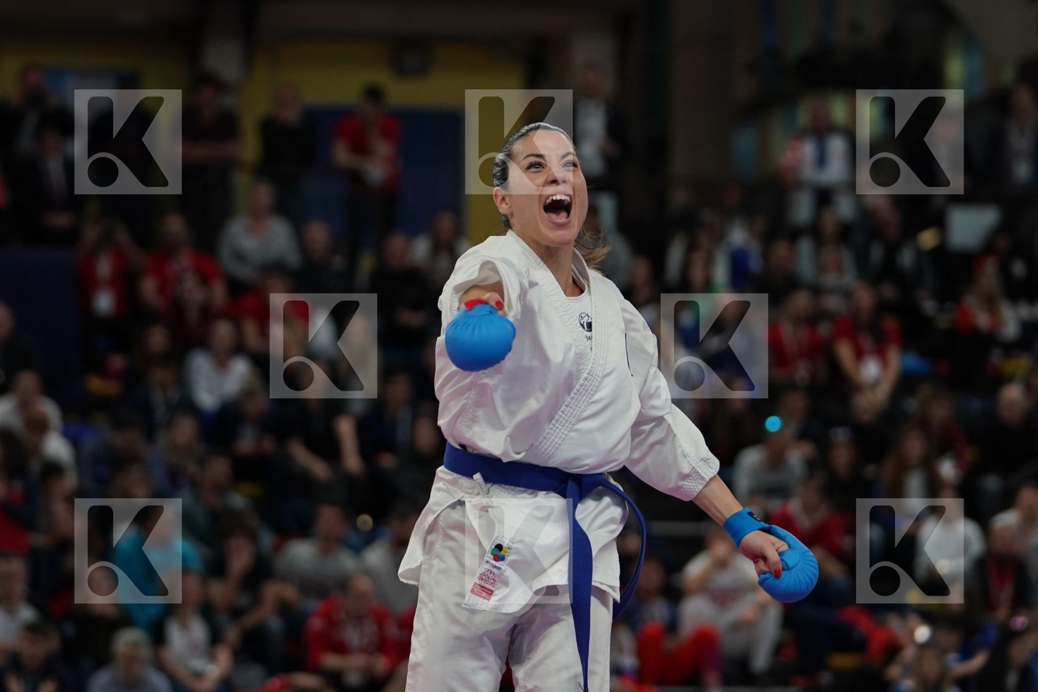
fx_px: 4959
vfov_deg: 8.0
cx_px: 519
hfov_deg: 11.9
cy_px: 346
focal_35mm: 172
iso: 1000
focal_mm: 115
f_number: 2.8
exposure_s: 1/1000
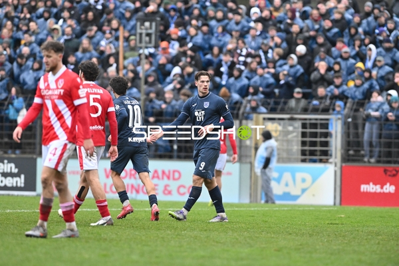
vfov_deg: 4.6
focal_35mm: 300
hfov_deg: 6.9
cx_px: 200
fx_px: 3325
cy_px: 133
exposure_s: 1/2000
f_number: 4
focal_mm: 300
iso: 12800
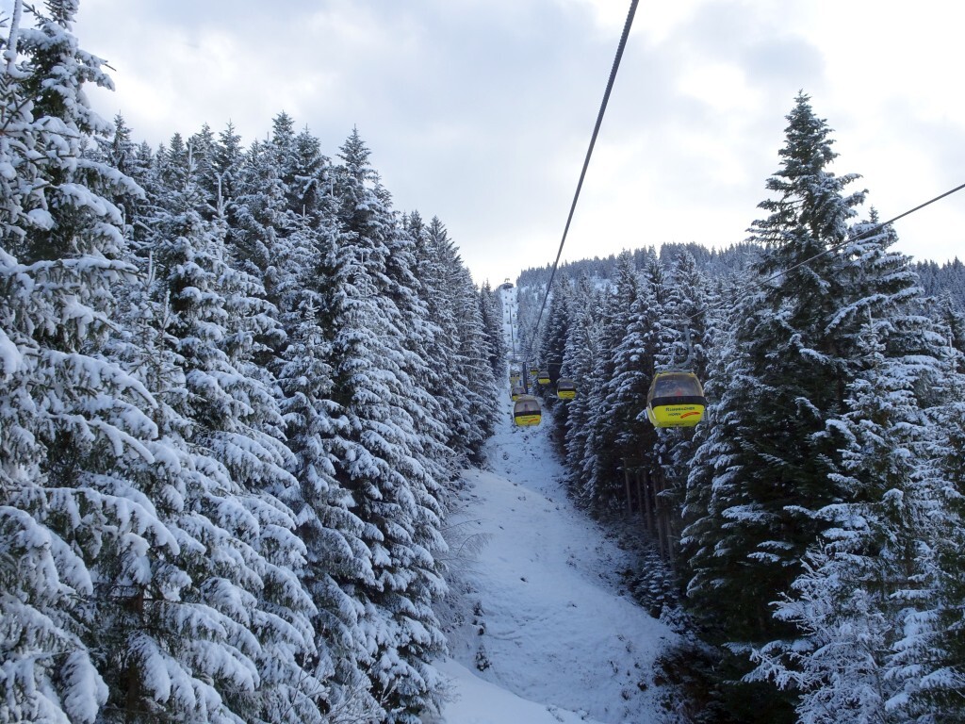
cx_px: 482
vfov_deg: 48.2
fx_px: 808
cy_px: 362
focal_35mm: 29
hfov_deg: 61.7
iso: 80
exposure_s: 1/320
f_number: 3.5
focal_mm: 4.92
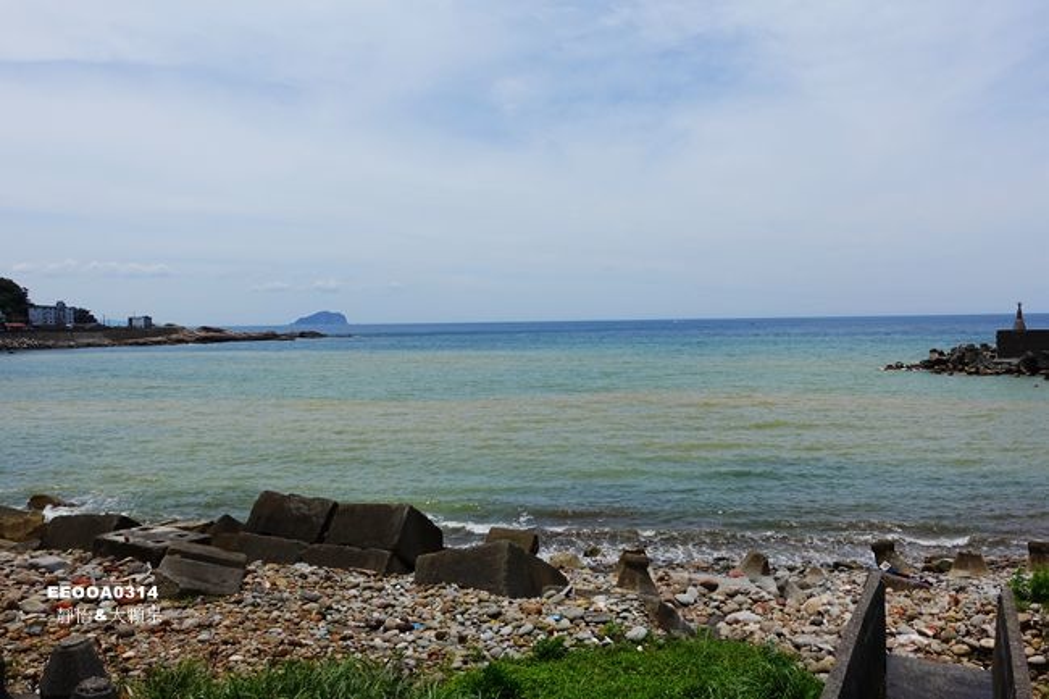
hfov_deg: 65.5
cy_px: 350
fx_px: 816
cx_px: 524
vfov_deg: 46.4
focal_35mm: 28
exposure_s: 1/125
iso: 125
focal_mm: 10.24
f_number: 5.6
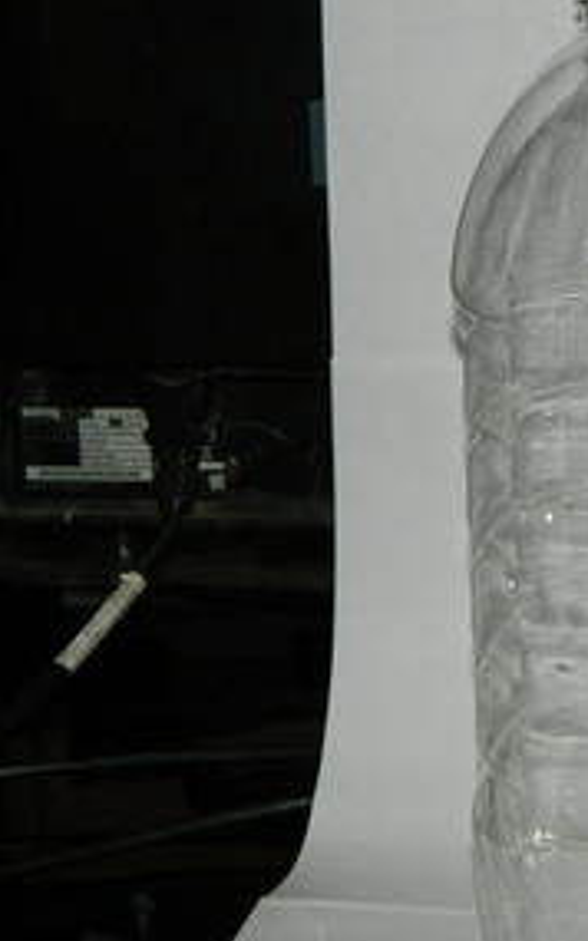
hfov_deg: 12.0
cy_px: 477
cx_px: 770
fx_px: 2719
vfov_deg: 19.6
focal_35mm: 106
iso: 200
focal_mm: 10.2
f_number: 3.8
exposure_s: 1/50
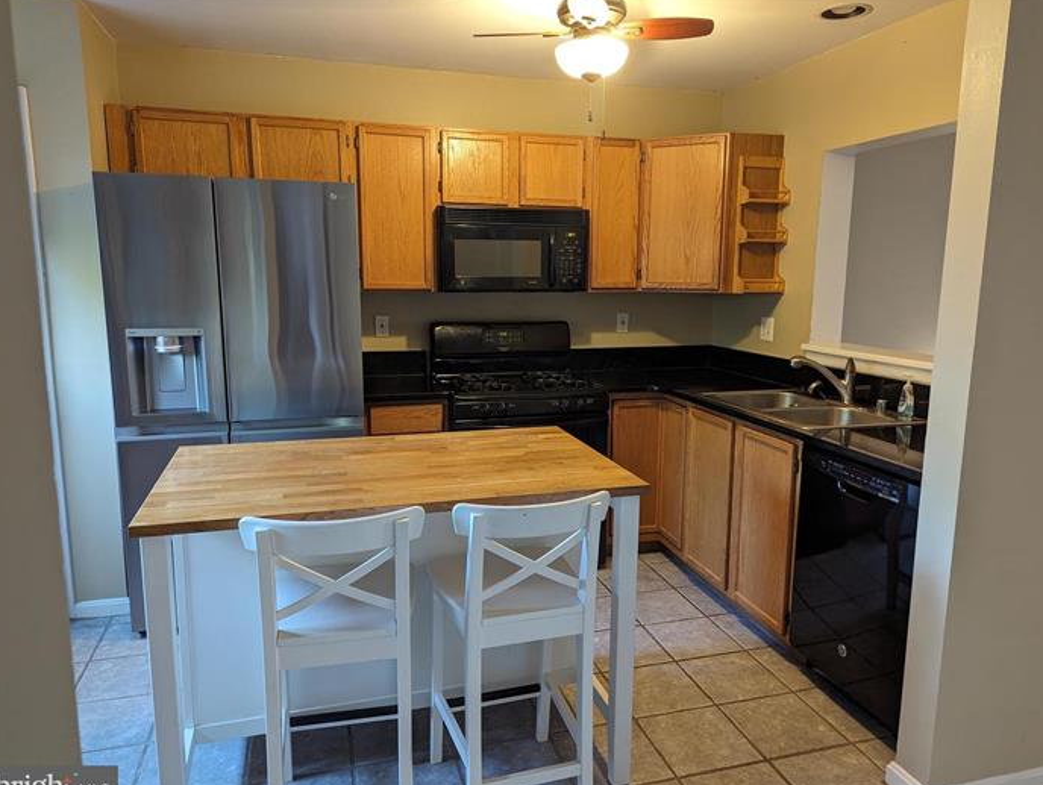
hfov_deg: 69.3
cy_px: 400
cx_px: 528
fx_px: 754
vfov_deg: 55.0
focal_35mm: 25
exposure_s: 1/24
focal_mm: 6.81
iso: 262
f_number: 1.85
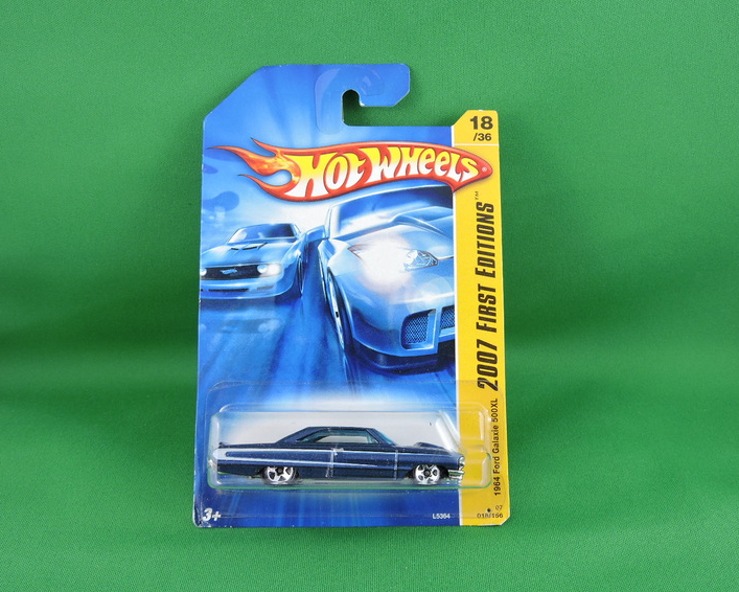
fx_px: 700
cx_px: 383
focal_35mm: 32
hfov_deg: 55.6
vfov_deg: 45.8
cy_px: 302
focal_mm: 5.4
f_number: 3.5
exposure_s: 1/30
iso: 100
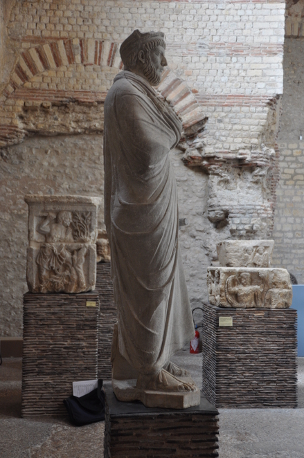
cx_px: 152
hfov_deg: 26.4
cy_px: 229
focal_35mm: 51
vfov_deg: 38.9
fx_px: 648
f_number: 4.2
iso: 500
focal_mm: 34
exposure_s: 1/20
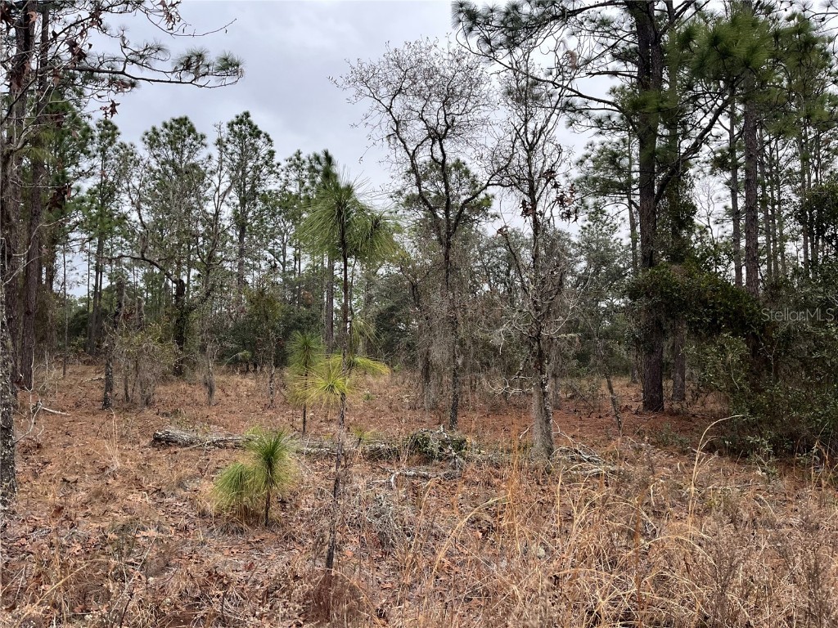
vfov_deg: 53.1
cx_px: 419
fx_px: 629
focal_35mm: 26
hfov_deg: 67.3
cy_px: 314
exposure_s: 1/121
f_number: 1.6
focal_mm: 5.1
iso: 125
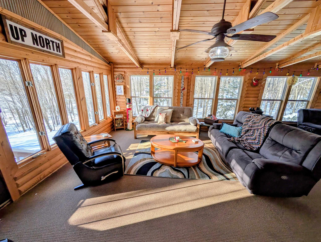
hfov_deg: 110.5
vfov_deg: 94.6
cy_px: 121
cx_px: 160
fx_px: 111
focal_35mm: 12
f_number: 1.7
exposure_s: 1/637
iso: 50
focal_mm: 2.02
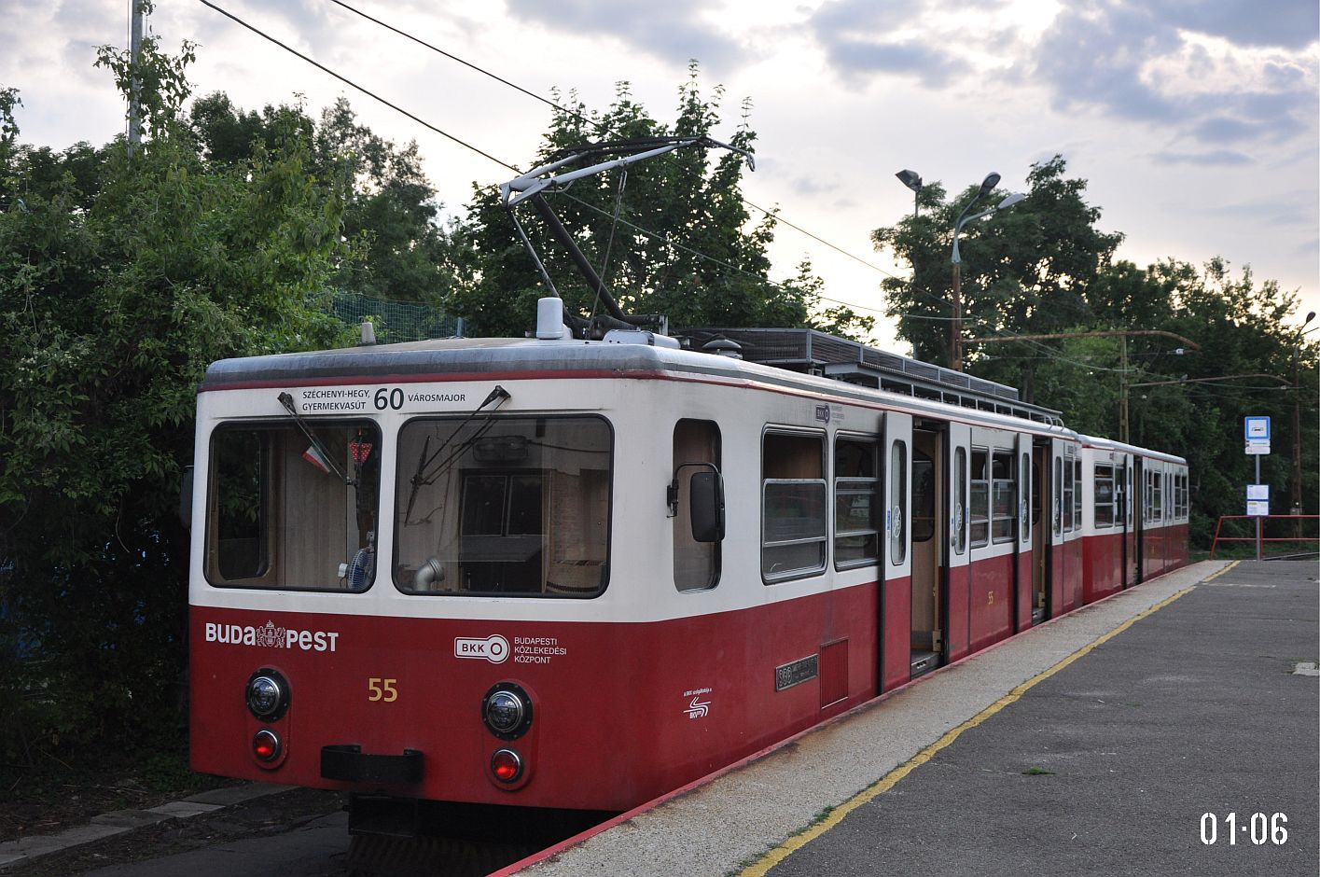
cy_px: 438
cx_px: 660
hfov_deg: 46.4
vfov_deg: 31.8
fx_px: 1538
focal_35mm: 42
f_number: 4
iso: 450
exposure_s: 1/1000
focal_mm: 28
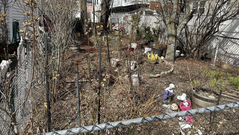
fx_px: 171
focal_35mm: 27
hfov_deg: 69.8
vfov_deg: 42.4
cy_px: 46
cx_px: 122
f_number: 1.78
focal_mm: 6.86
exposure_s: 1/3472
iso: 80
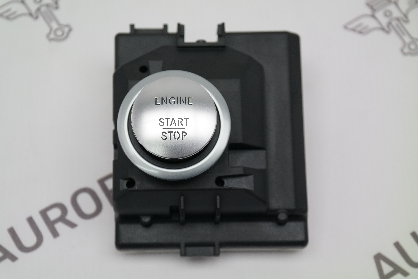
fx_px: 975
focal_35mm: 84
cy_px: 140
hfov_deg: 24.2
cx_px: 209
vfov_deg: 16.3
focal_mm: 55
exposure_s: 1/80
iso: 400
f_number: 5.6
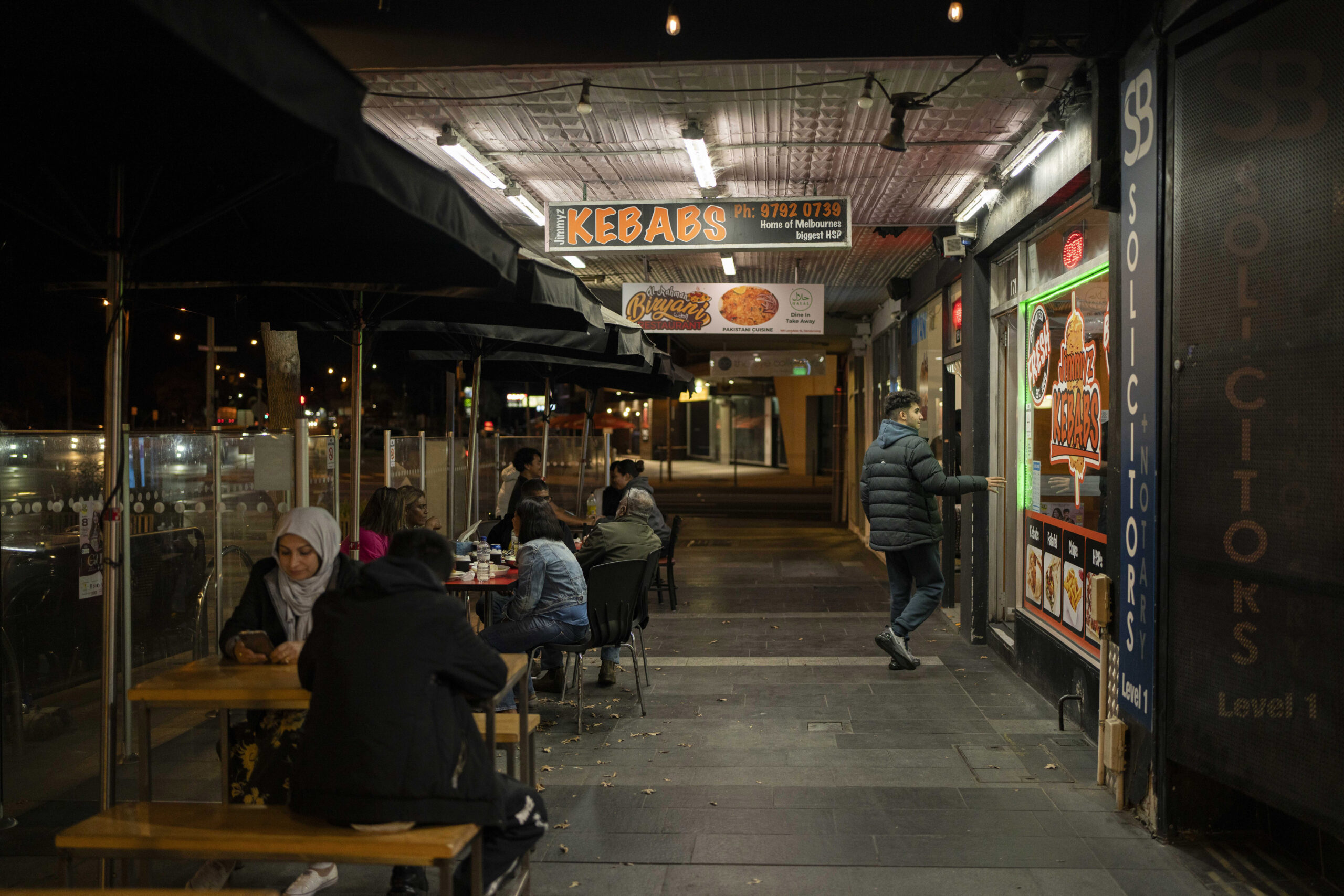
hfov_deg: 54.4
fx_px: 1307
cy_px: 448
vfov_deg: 37.9
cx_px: 672
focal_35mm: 35
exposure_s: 1/400
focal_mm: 35
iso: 1000
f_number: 1.4
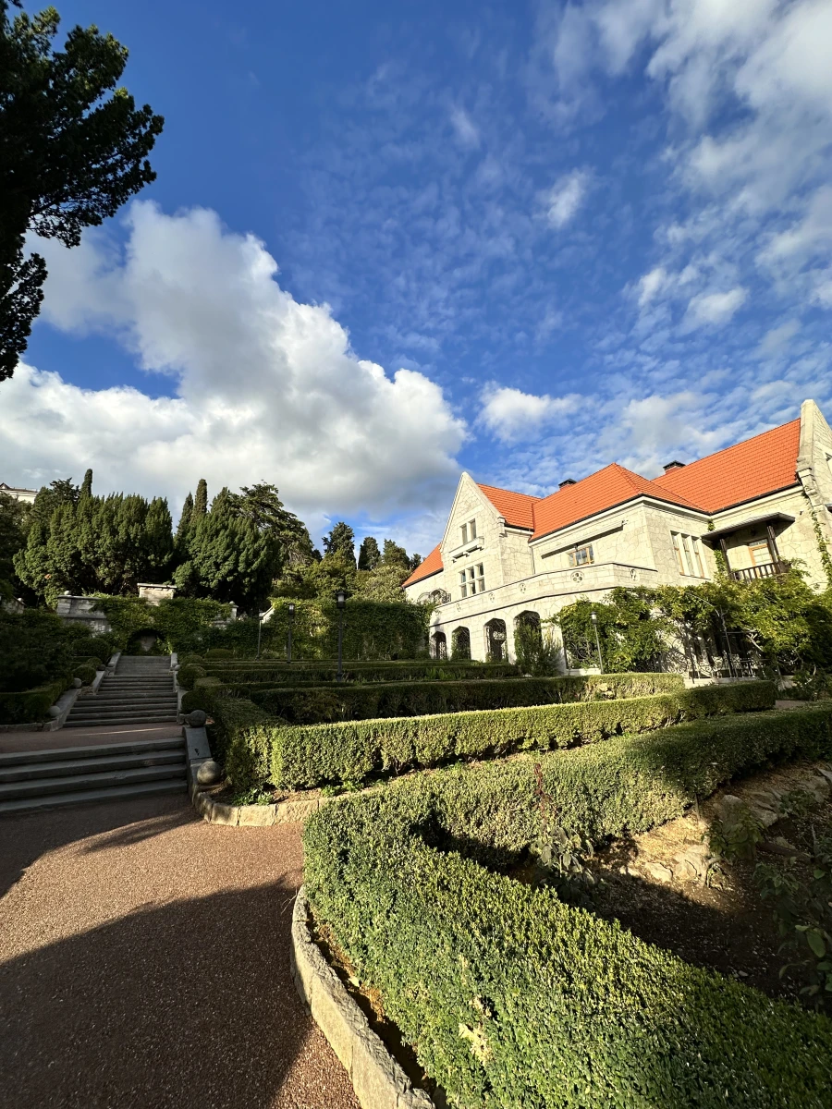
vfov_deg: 102.1
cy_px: 554
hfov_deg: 85.7
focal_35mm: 14
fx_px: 449
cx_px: 416
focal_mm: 2.22
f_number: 2.2
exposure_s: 1/1855
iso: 50
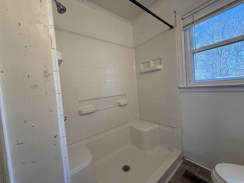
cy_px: 92
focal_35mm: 14
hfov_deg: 102.1
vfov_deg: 85.7
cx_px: 122
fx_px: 99
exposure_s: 1/120
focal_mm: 2.22
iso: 250
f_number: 2.2
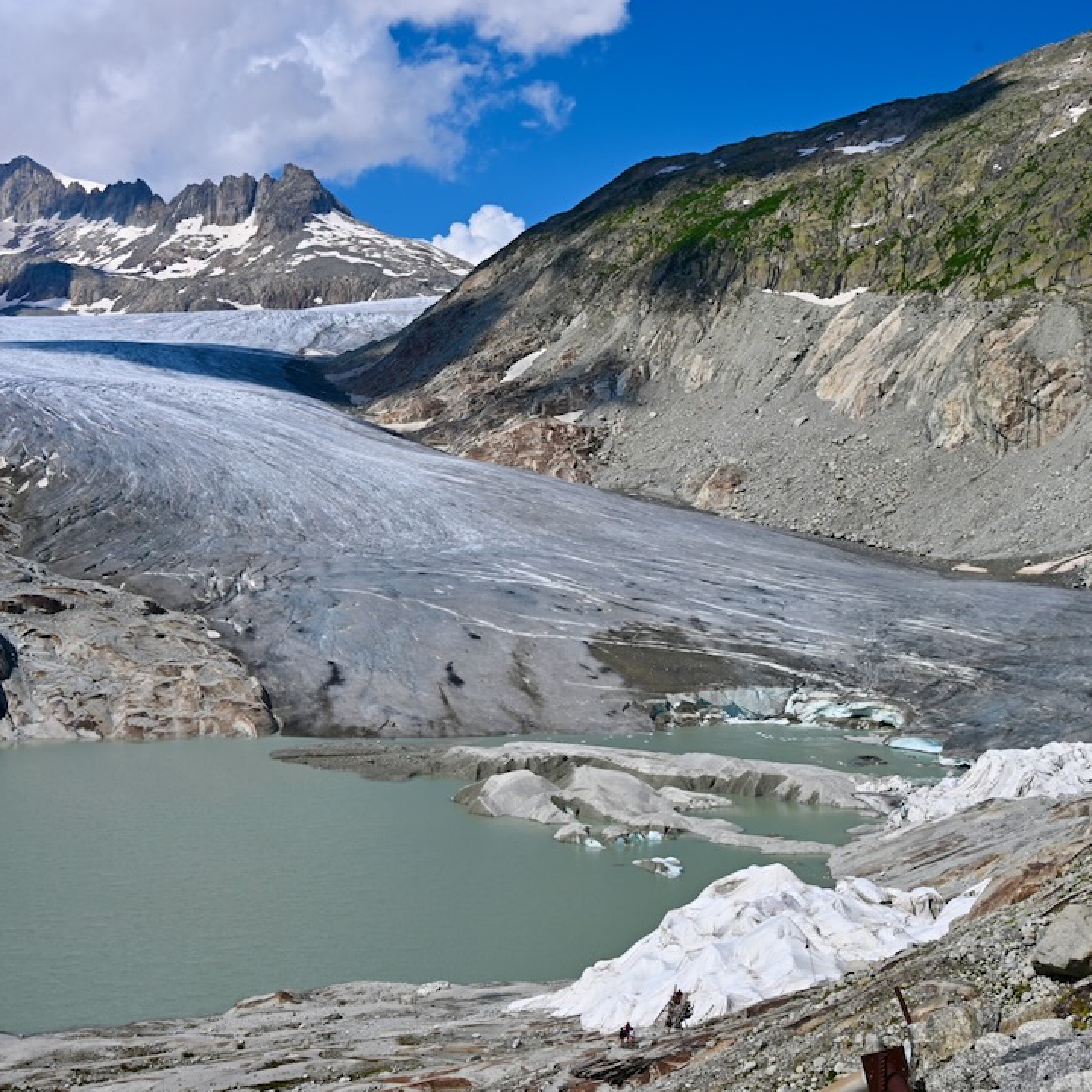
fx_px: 1856
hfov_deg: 32.8
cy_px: 536
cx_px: 560
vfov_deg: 32.8
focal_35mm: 52
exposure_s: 1/400
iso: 100
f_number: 11
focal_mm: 40
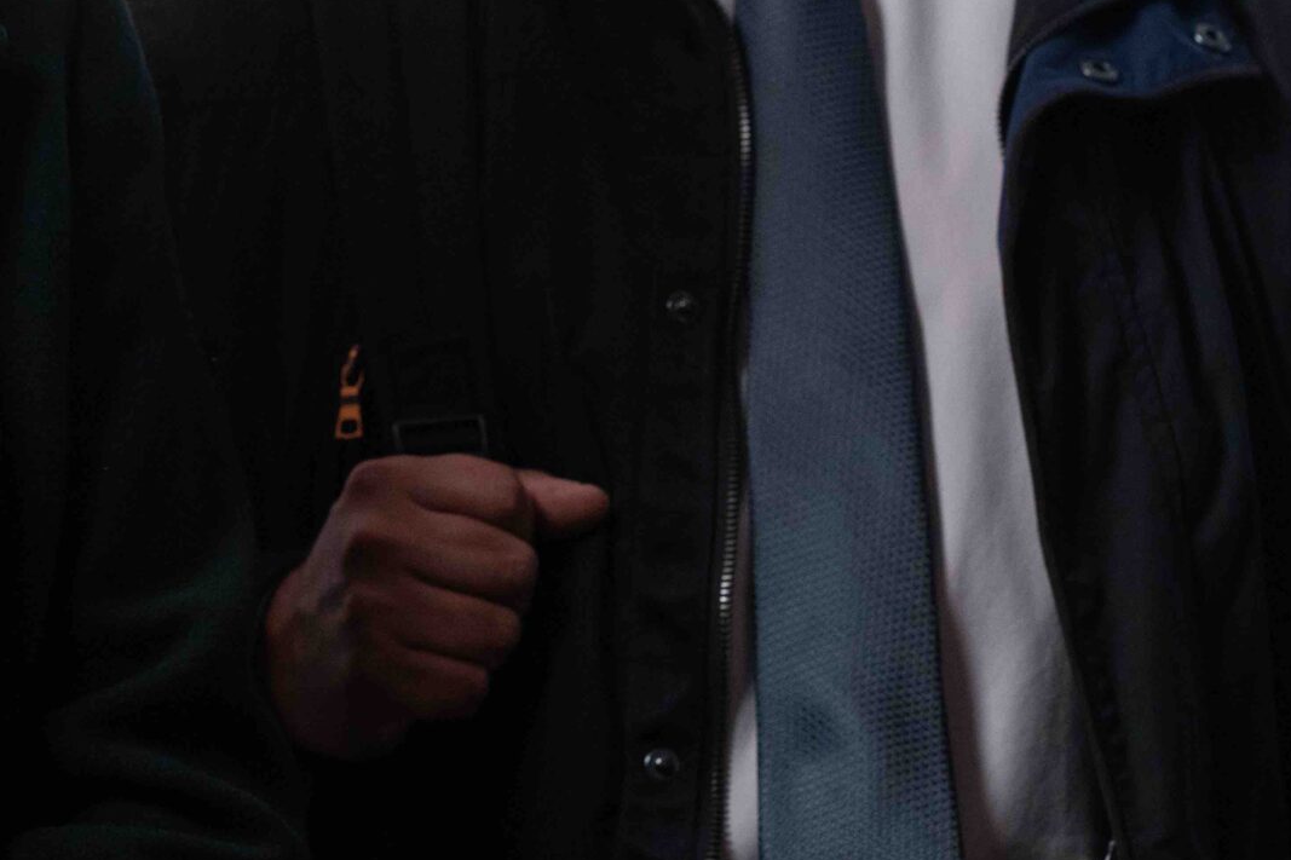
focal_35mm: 204
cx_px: 271
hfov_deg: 10.1
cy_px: -16
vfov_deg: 6.7
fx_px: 7314
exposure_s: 1/200
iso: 1250
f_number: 5.6
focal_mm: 85
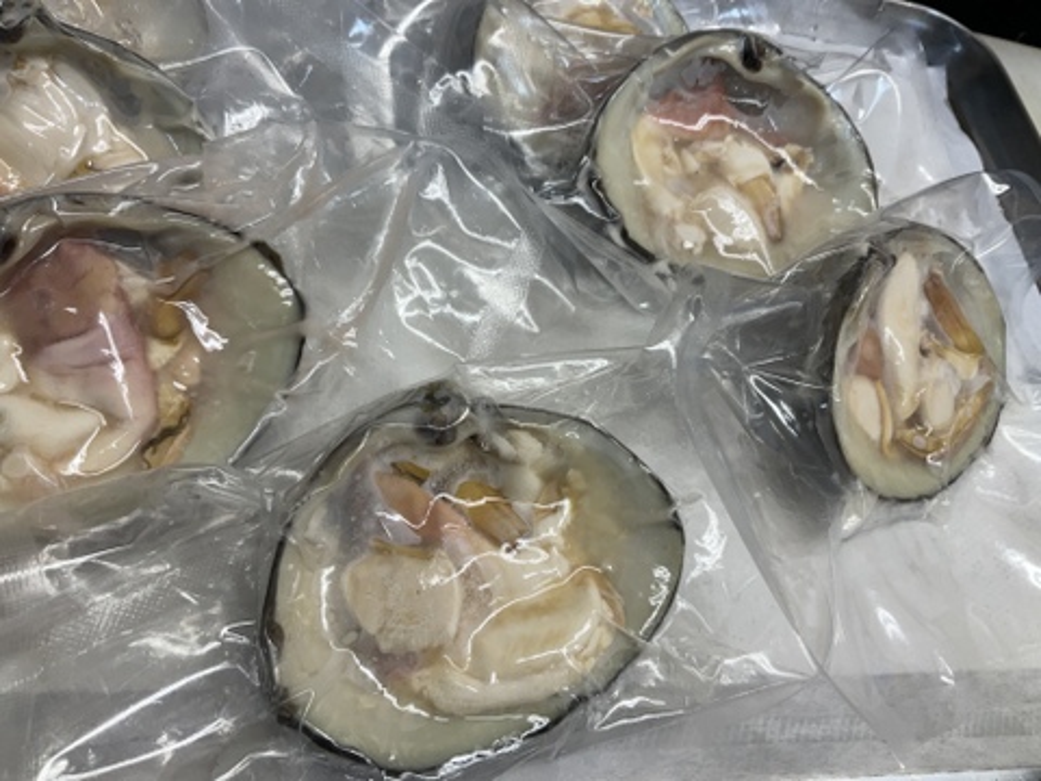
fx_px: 872
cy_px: 390
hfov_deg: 61.7
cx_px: 520
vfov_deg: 48.2
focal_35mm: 29
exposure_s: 1/120
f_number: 1.8
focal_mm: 3
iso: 32
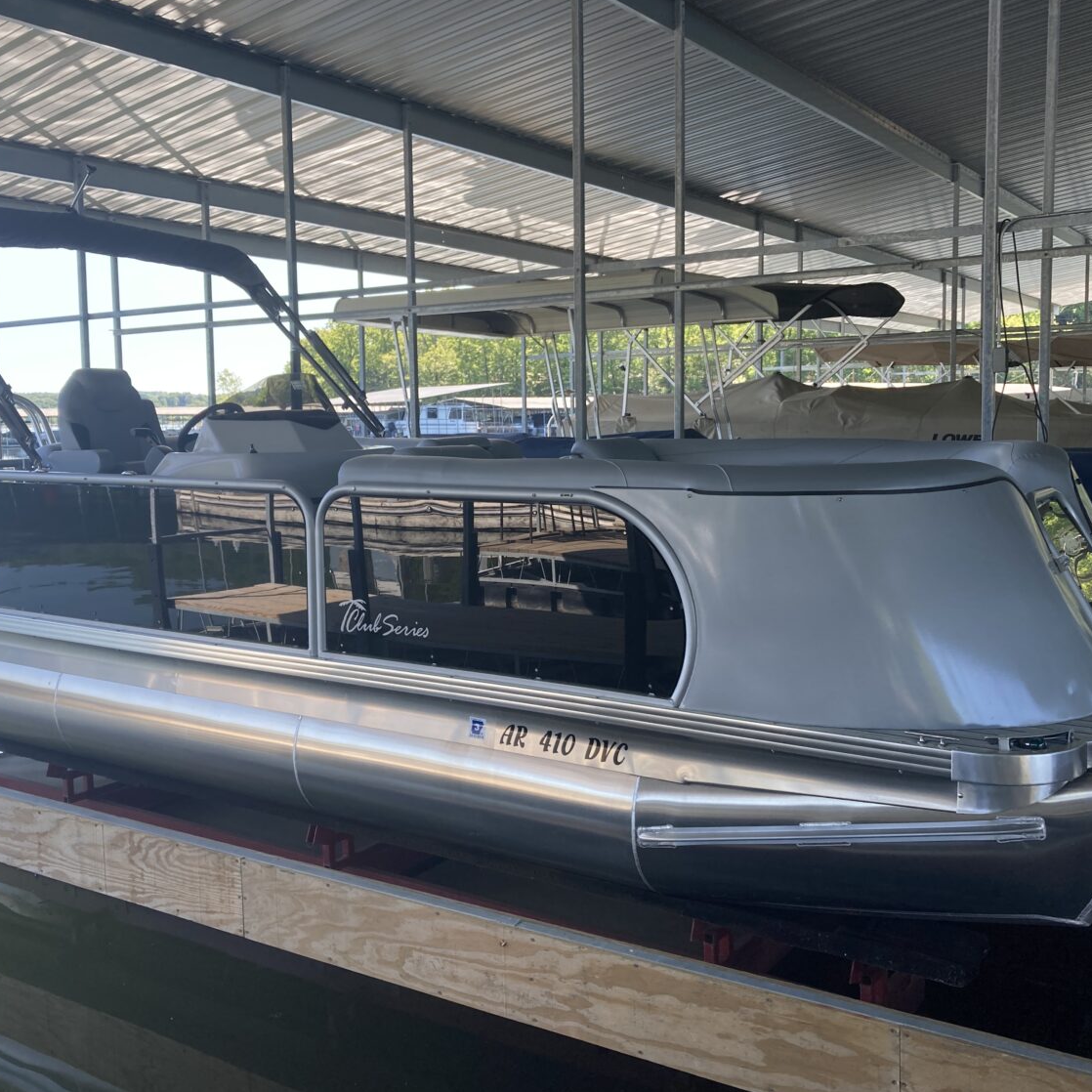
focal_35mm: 34
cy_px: 540
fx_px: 1213
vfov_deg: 48.4
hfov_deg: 48.4
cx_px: 534
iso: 20
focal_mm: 3.99
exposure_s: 1/292
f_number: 1.8
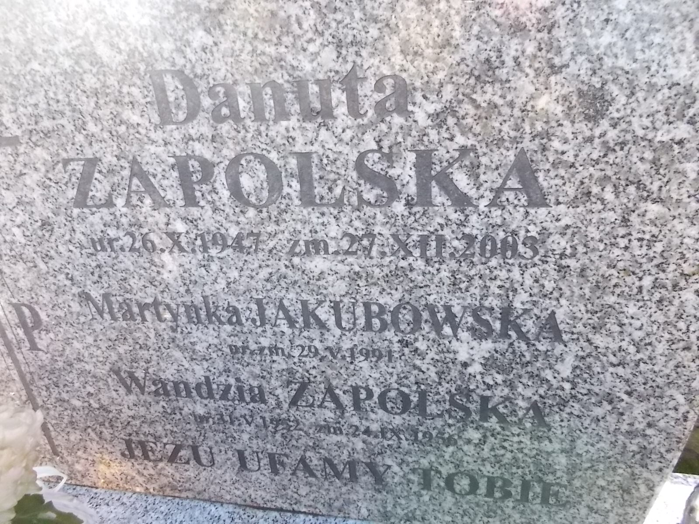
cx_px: 350
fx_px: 525
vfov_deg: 53.1
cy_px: 262
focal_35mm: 26
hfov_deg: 67.3
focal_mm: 4.6
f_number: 3.2
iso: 400
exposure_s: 1/250
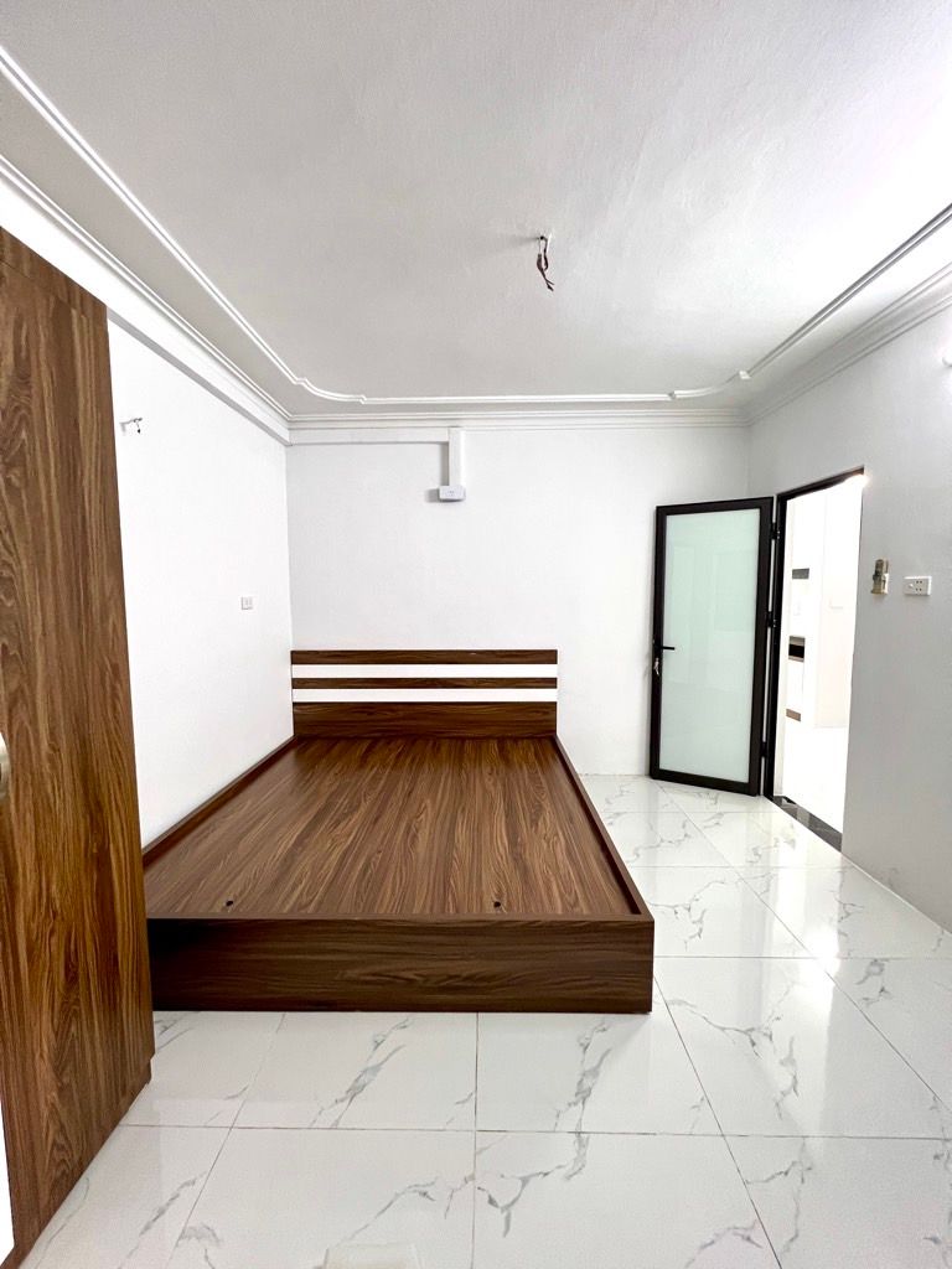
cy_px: 634
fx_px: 477
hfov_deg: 89.9
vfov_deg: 106.2
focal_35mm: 13
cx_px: 476
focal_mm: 1.57
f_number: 1.8
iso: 250
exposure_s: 1/100
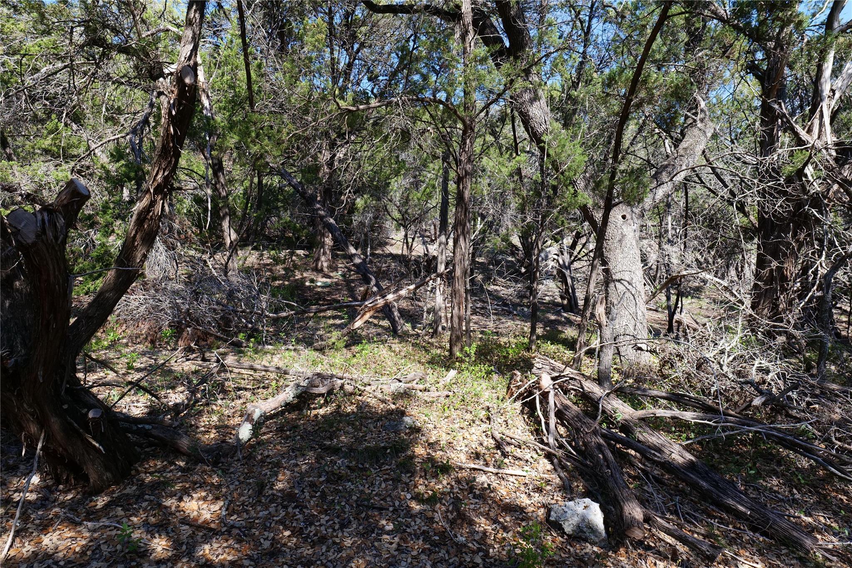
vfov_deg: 61.9
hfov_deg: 84.0
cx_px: 426
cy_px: 284
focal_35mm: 20
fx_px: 473
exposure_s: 1/640
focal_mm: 20
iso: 1600
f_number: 9
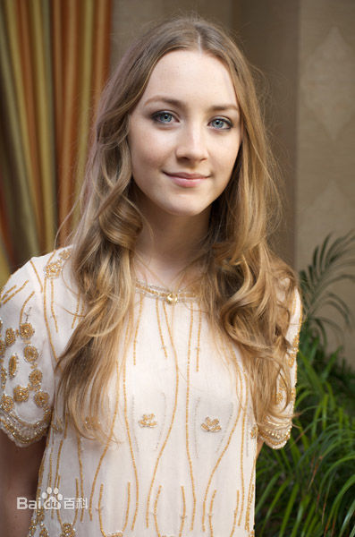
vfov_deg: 25.4
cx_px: 178
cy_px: 268
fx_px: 1189
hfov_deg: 17.0
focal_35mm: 80
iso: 400
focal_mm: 80
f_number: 6.3
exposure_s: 1/80
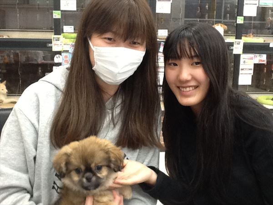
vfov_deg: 32.9
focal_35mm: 44
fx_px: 347
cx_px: 136
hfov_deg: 42.9
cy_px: 102
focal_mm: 2.03
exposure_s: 1/30
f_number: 2.4
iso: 125
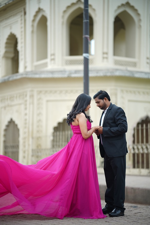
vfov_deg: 23.9
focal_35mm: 85
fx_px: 531
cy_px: 112
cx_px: 75
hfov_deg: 16.1
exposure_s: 1/400
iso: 80
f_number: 1.4
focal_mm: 85
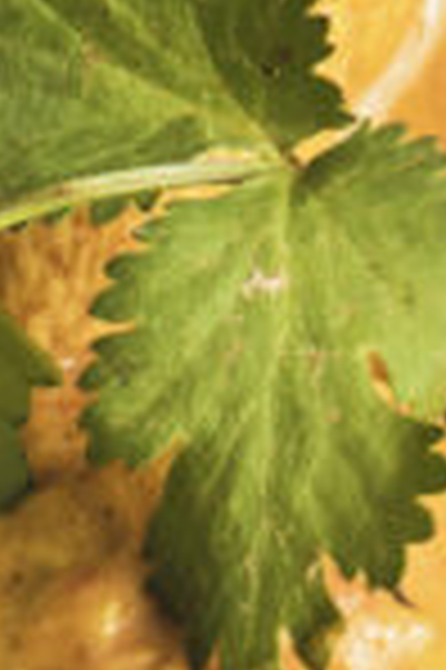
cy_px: 1394
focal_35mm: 722
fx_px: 13447
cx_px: -417
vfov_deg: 2.8
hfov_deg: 1.9
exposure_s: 1/250
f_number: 8
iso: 160
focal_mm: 70
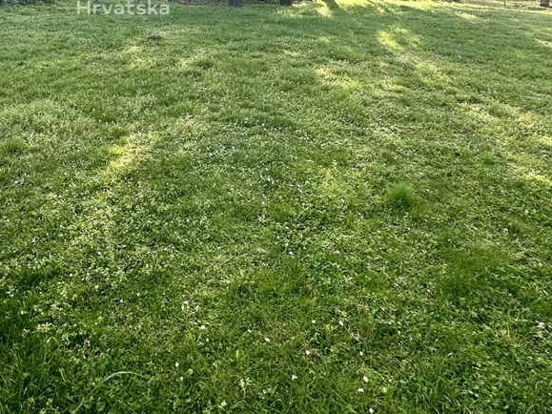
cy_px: -13
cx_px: 197
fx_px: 462
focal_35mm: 29
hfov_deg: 60.6
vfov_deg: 41.1
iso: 40
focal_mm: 2.22
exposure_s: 1/256
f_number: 2.2
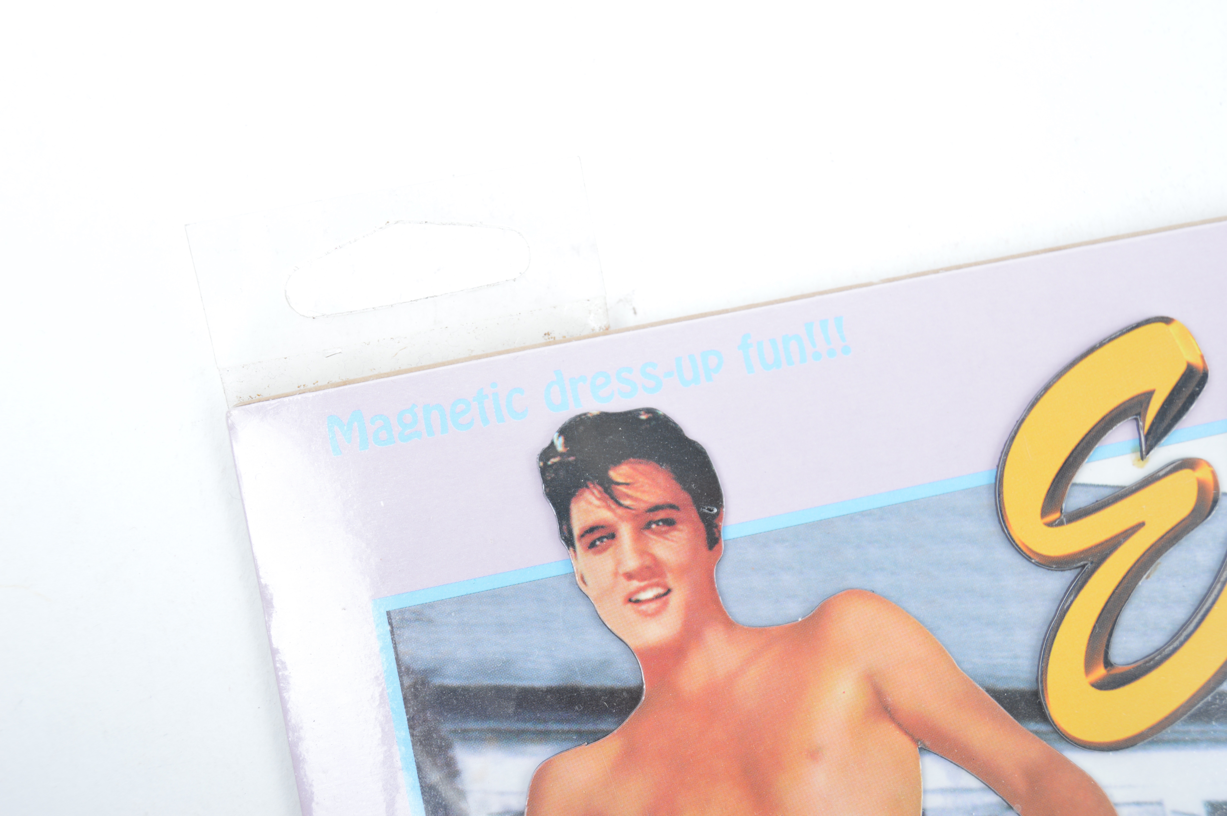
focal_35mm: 42
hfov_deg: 46.4
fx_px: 1430
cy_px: 408
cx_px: 614
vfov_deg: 31.8
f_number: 6.3
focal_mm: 28
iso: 100
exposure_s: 1/30
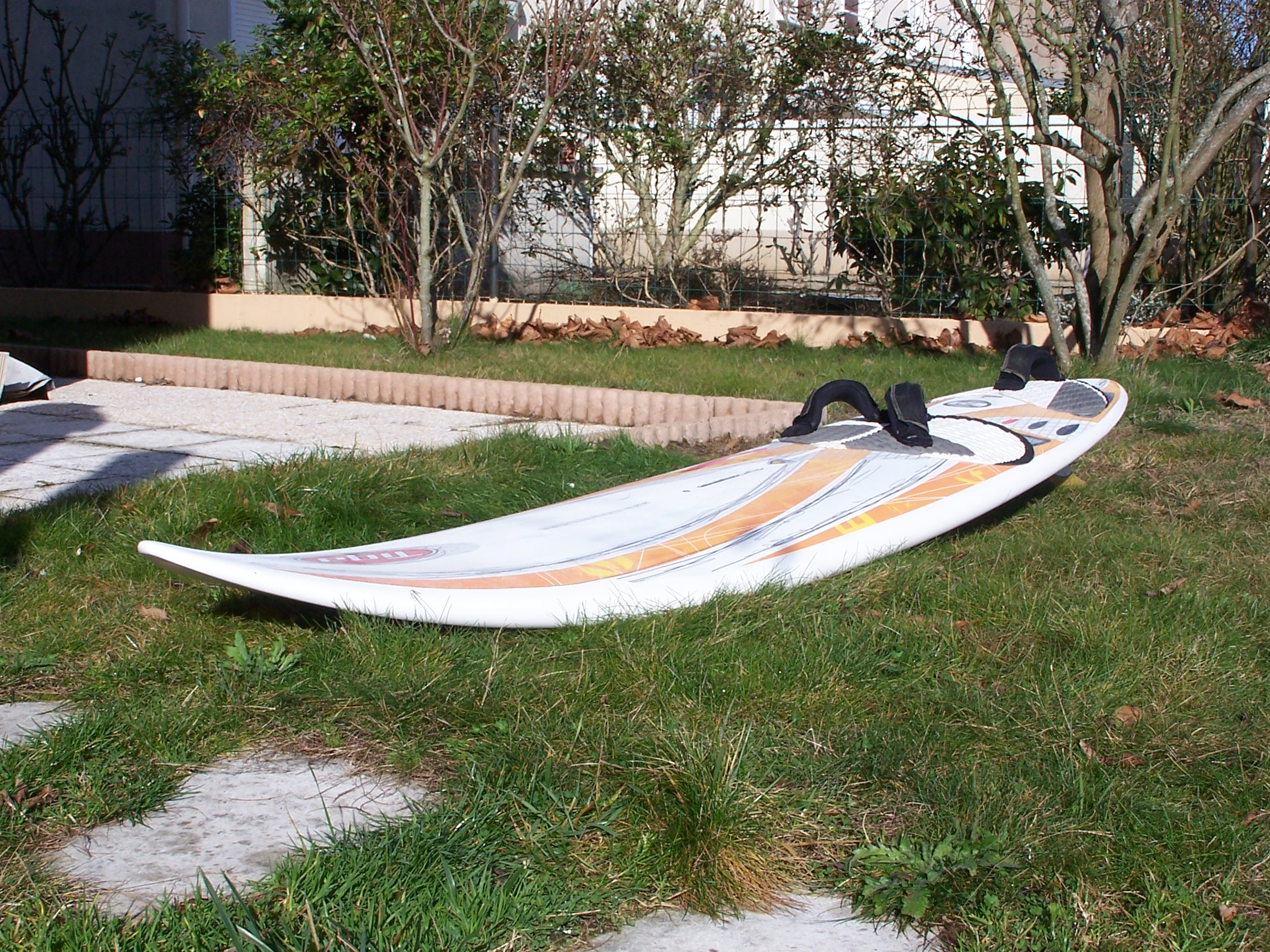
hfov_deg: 34.3
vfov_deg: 26.1
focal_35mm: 56
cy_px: 476
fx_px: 2055
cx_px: 635
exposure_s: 1/500
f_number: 6.3
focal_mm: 9.3
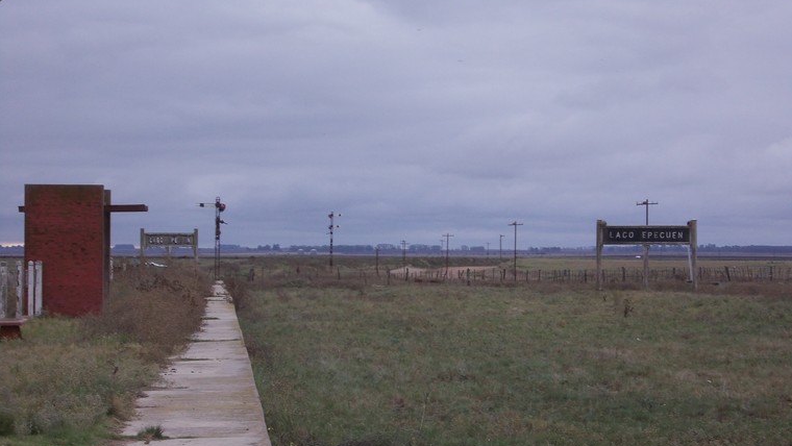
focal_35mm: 124
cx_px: 398
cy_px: 291
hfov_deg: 17.3
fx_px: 2605
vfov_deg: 9.8
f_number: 5.8
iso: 80
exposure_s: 1/80
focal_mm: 16
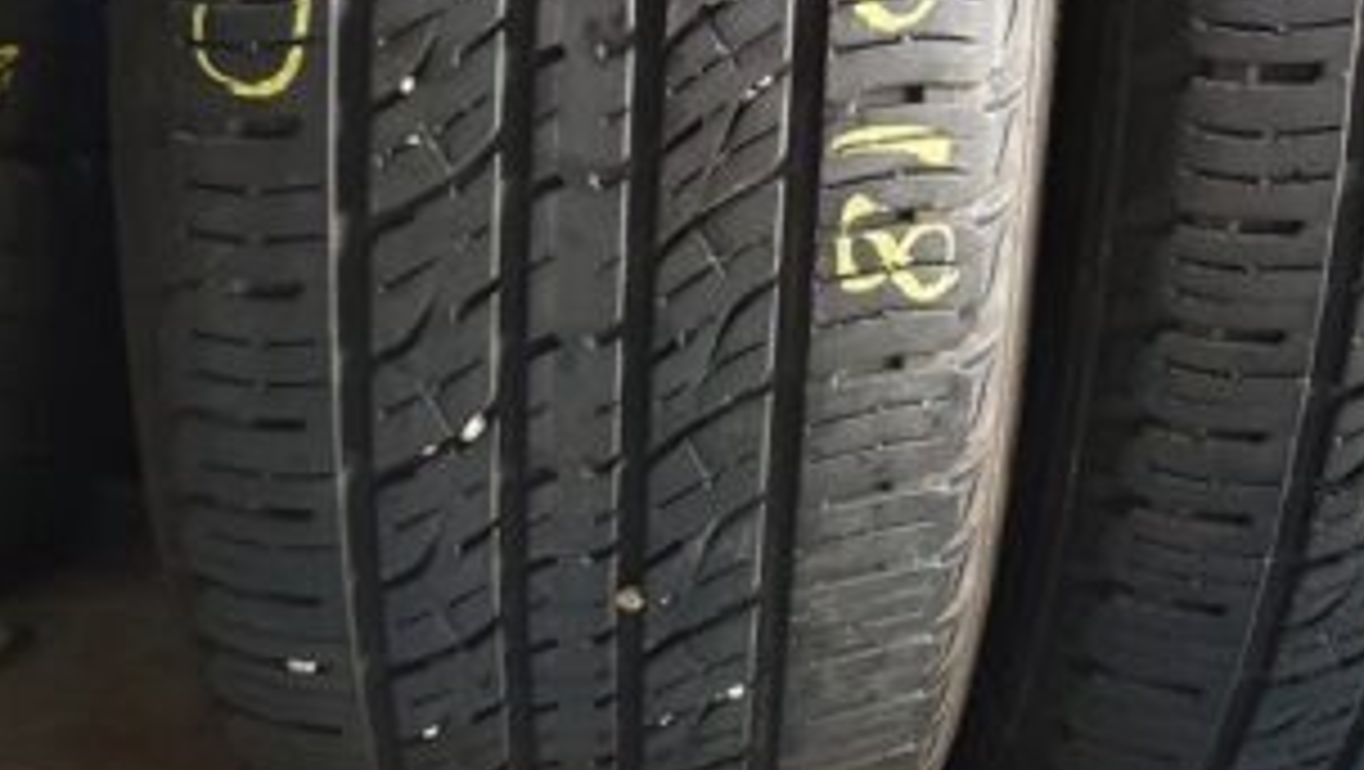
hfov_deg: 36.2
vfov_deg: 21.2
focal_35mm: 56
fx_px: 2027
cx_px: 1044
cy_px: 117
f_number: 1.5
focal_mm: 4.32
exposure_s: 1/40
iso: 400
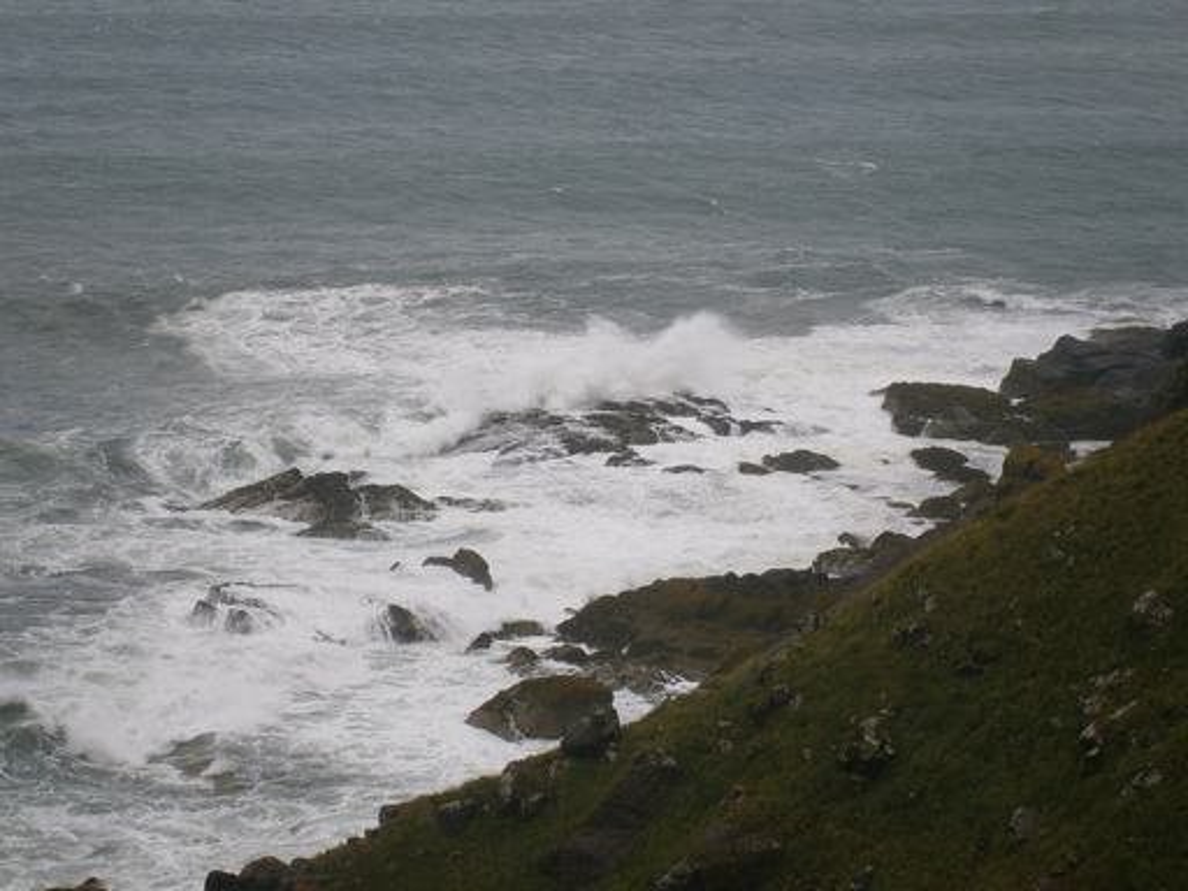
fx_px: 3809
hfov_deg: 17.7
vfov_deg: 13.3
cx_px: 594
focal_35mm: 111
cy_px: 446
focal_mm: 19.6
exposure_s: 1/400
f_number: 5.8
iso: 80
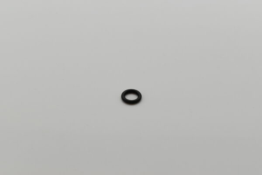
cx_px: 131
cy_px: 88
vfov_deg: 16.6
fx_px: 600
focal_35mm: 82
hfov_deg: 24.6
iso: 1600
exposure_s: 1/1600
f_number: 8
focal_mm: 55
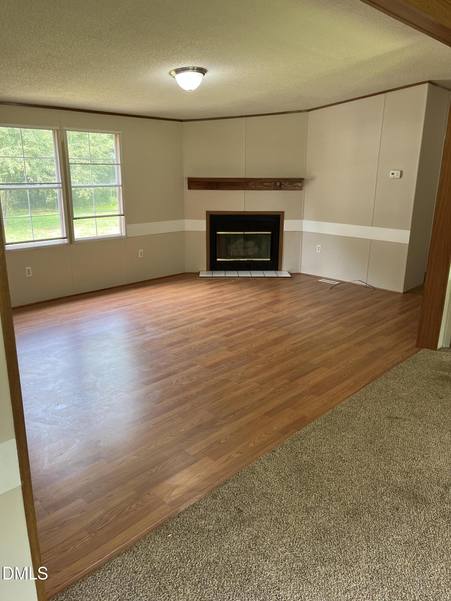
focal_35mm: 26
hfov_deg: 53.1
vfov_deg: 67.3
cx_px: 226
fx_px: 452
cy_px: 300
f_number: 1.6
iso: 64
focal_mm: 5.1
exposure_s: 1/60
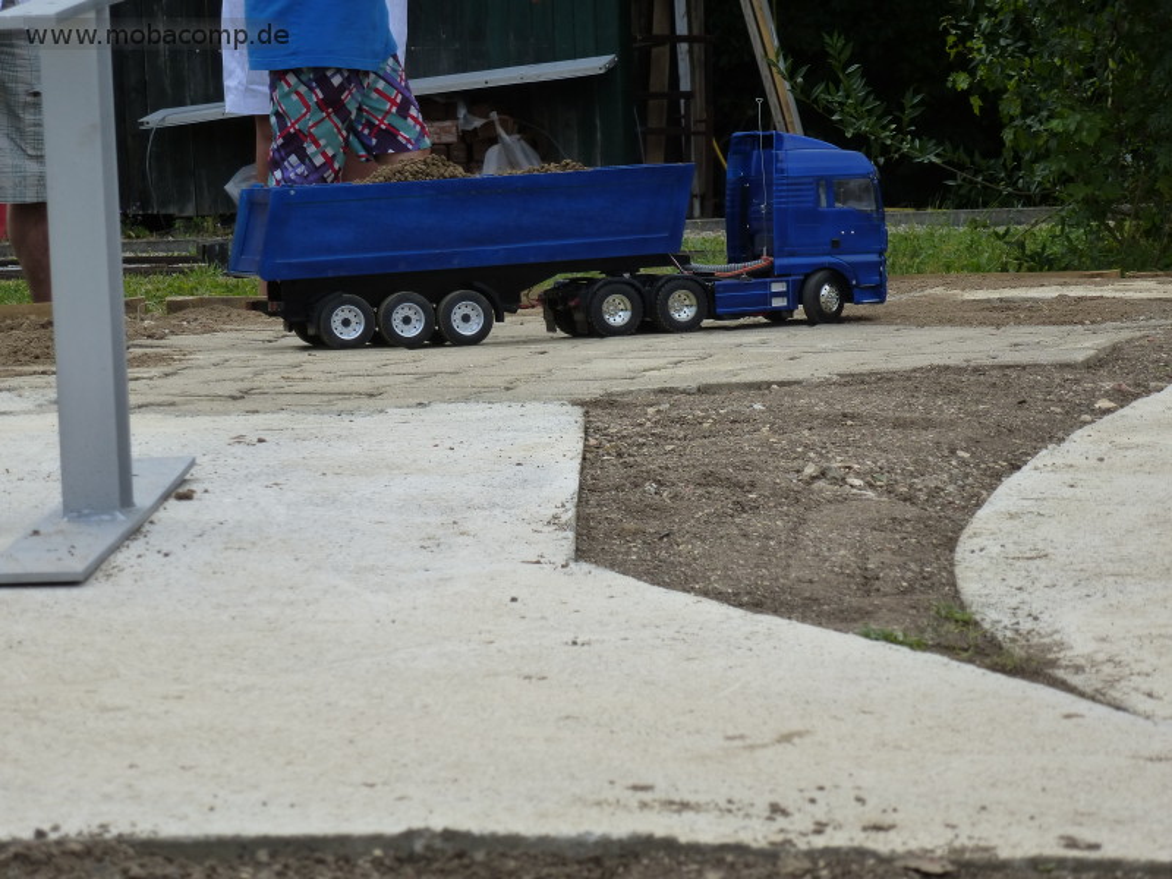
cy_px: 440
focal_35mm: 131
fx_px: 4435
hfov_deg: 15.1
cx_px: 586
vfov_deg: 11.3
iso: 160
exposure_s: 1/500
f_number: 5.2
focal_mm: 23.4
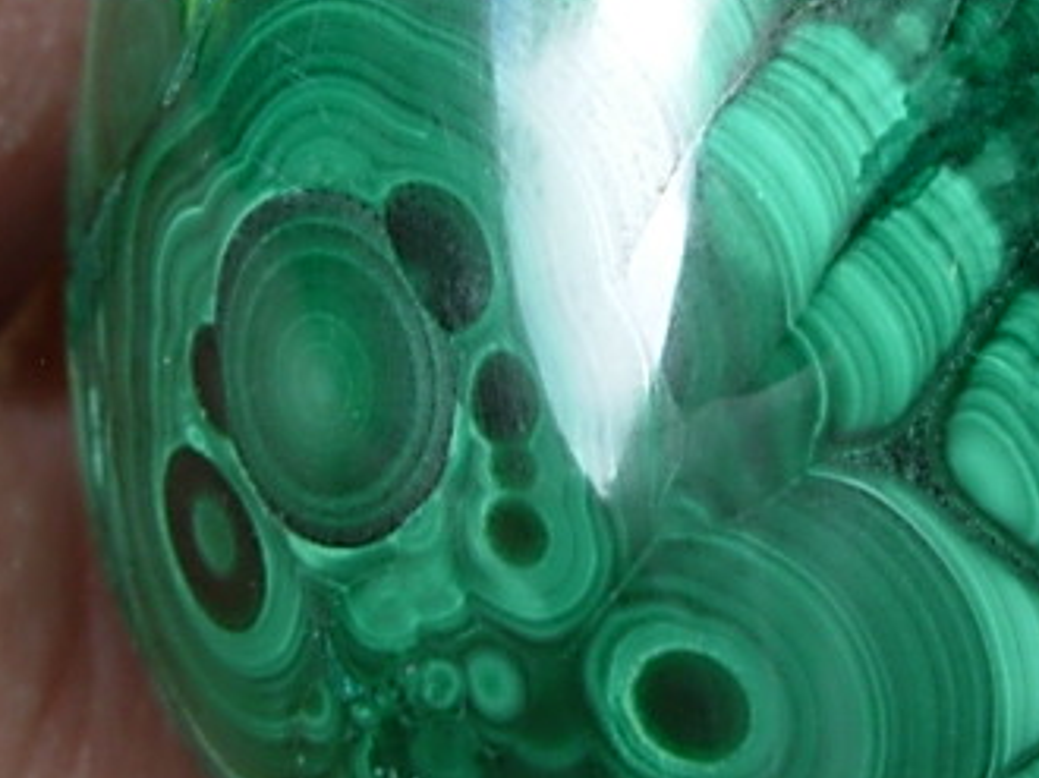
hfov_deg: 16.5
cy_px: 104
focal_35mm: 118
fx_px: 3539
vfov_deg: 12.5
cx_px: 935
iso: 50
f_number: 2.9
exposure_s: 1/64
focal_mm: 6.3
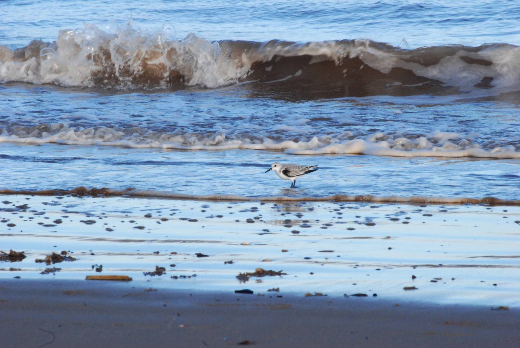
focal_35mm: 450
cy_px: 174
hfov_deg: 4.6
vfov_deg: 3.1
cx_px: 260
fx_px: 6508
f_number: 25
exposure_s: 1/160
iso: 1000
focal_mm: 300
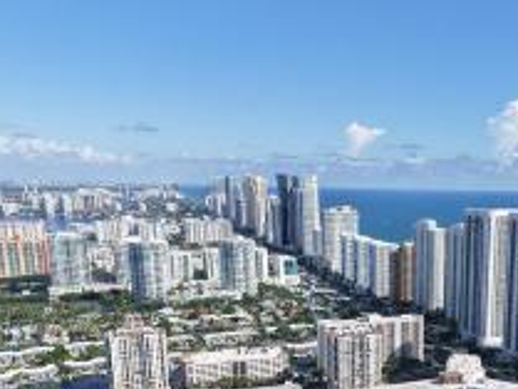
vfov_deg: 30.5
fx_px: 689
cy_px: 330
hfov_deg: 39.1
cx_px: 436
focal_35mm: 46
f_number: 1.8
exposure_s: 1/3200
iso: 140
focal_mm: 8.67
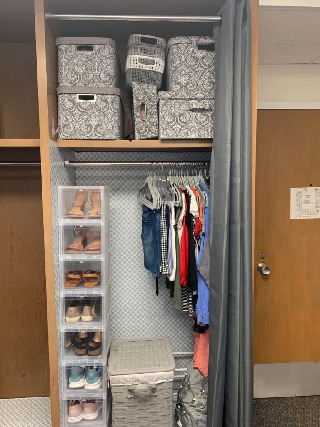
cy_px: 214
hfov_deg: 53.1
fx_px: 320
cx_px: 160
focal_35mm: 26
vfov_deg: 67.3
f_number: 1.8
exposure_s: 1/60
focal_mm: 4.25
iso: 125
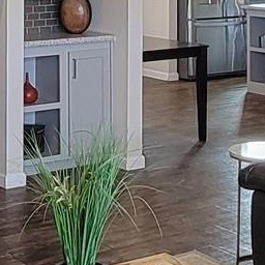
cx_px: 138
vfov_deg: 17.9
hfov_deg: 18.9
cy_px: -61
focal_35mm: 92
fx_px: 797
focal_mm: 2.2
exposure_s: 1/60
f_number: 2.2
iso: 160
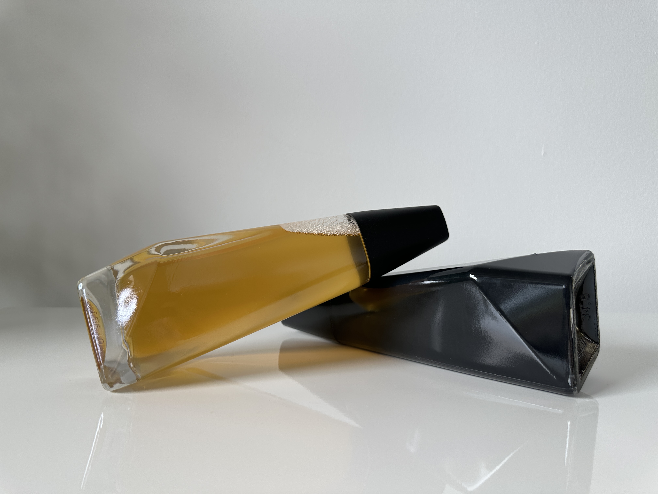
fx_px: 456
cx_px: 329
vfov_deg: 56.8
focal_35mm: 24
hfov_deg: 71.6
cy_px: 247
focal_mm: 6.86
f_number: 1.78
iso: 80
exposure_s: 1/401
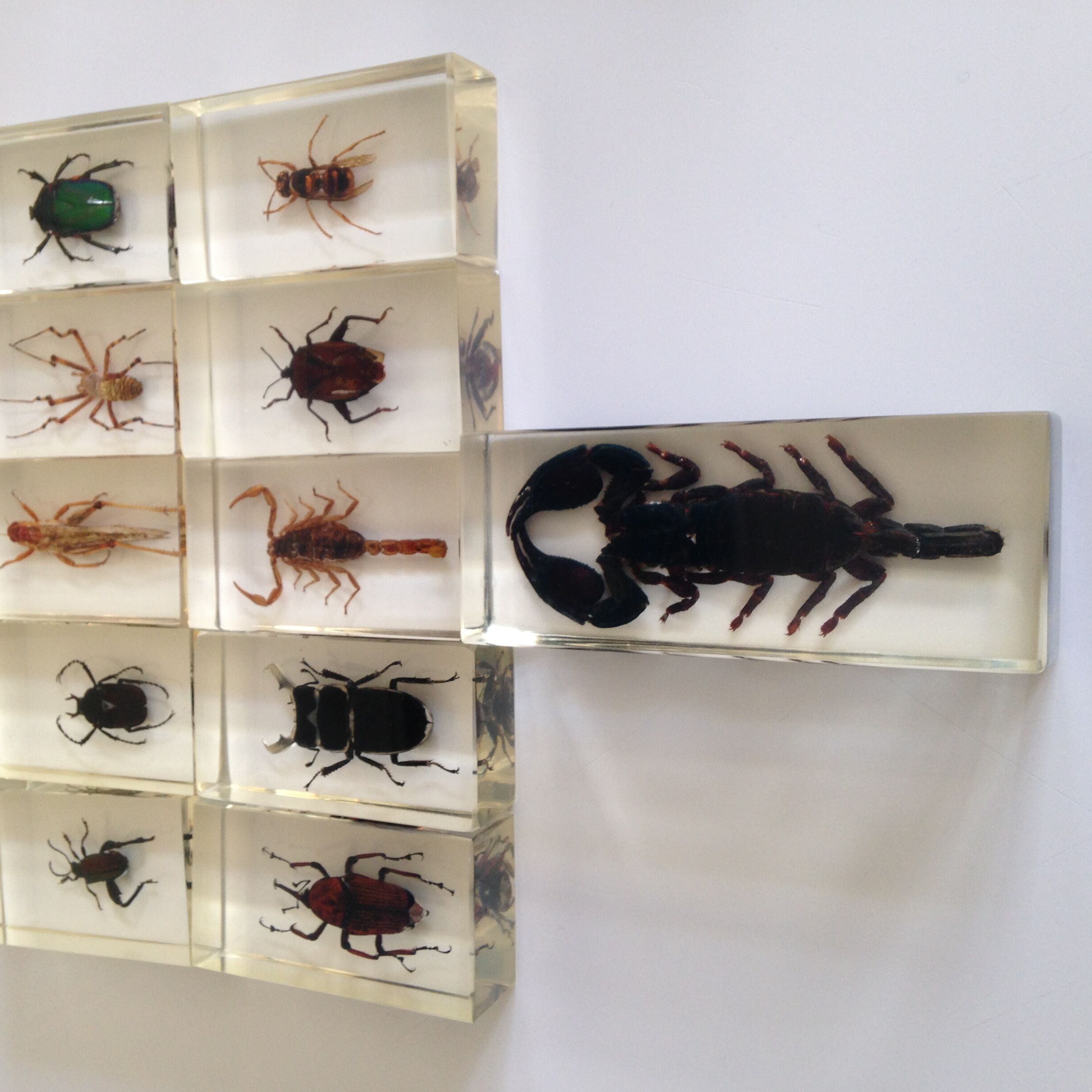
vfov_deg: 42.8
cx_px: 389
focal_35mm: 39
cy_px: 546
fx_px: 1392
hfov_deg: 42.4
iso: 64
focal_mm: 4.12
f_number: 2.4
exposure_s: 1/20
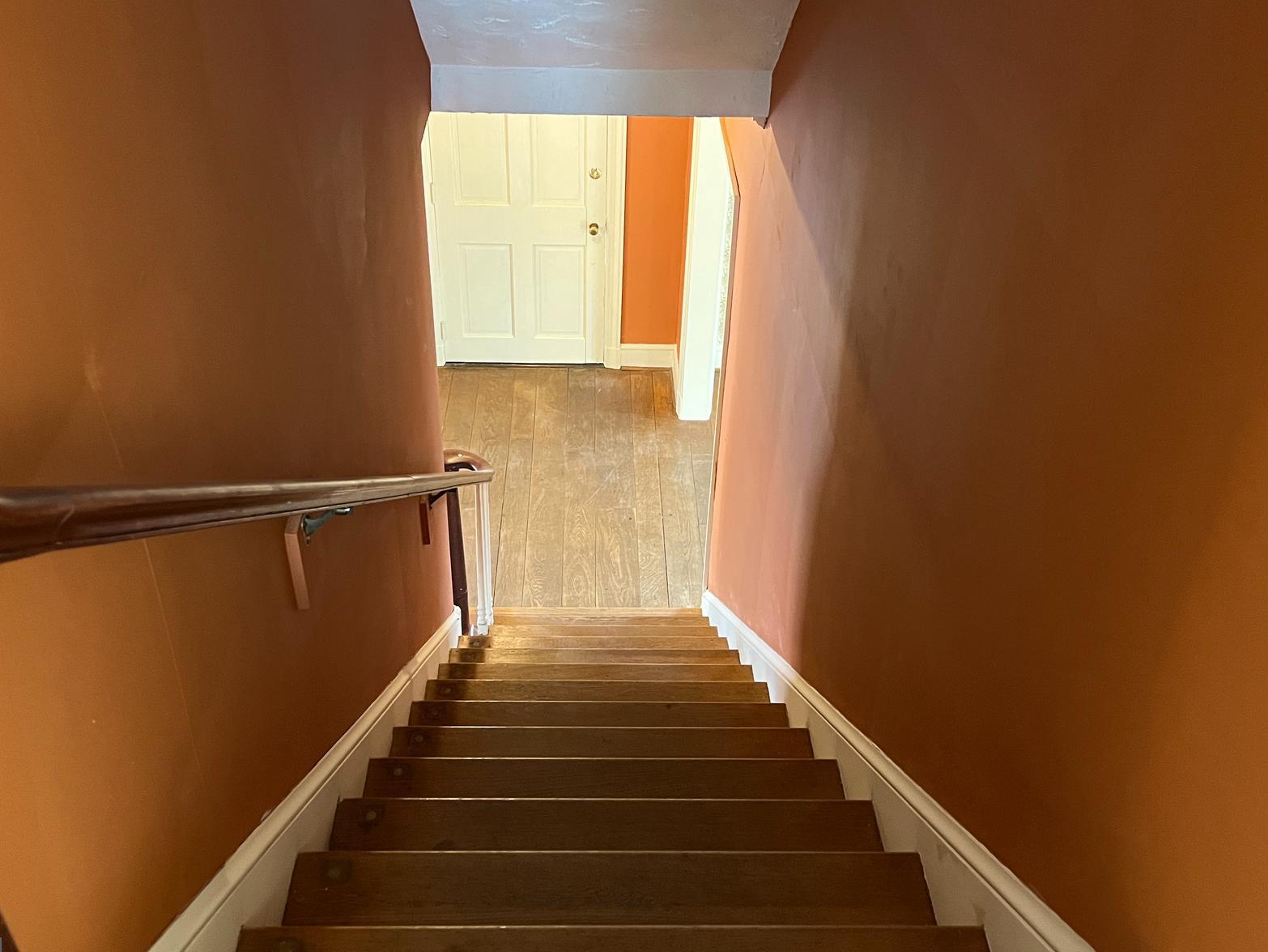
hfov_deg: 53.9
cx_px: 628
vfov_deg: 41.6
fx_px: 1246
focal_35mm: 34
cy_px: 382
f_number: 1.5
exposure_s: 1/42
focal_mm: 5.7
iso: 500
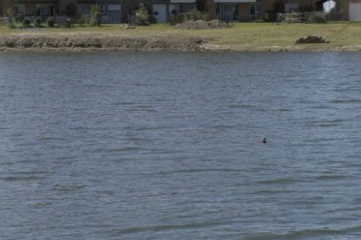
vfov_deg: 8.1
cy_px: -29
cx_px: 115
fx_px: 1673
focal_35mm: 167
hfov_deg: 12.3
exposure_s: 1/800
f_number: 11
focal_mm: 46
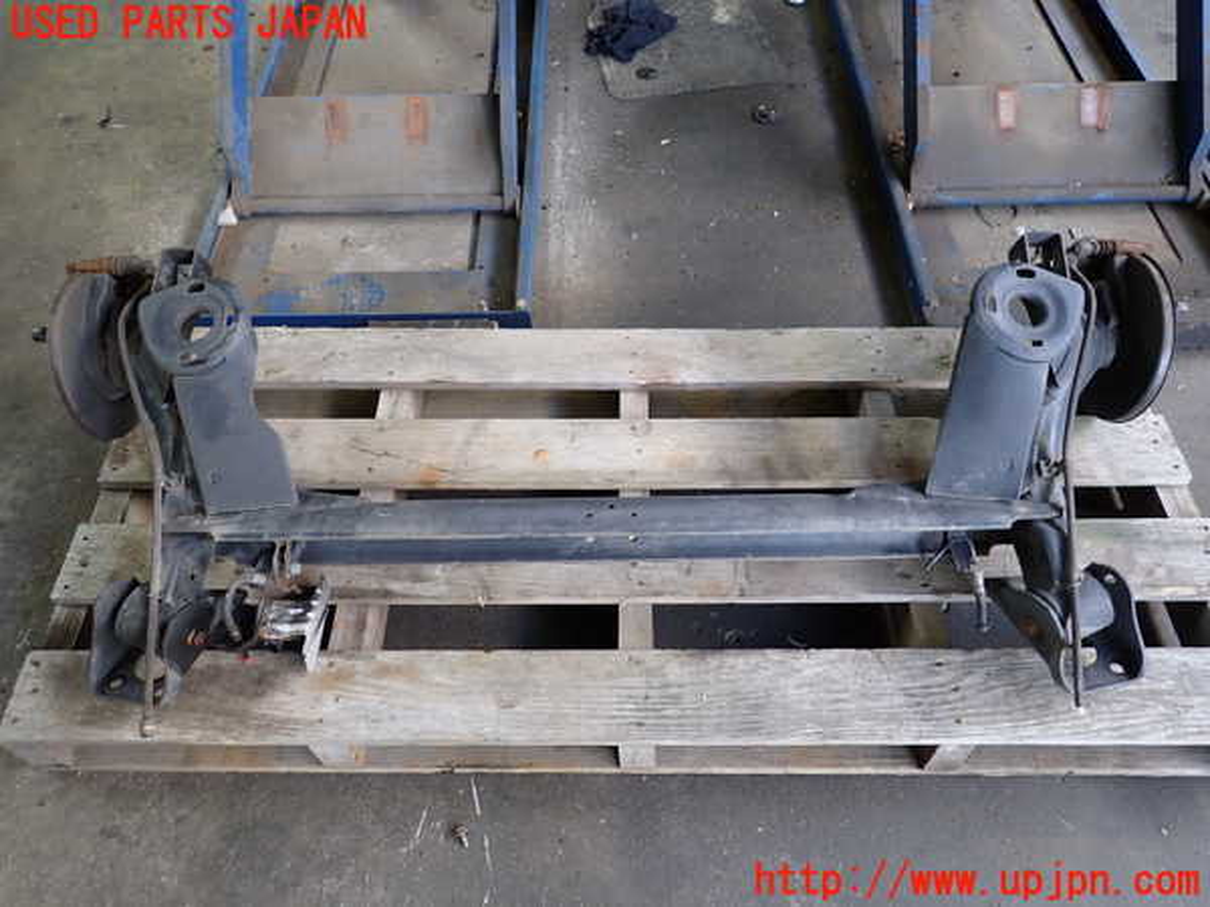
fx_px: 874
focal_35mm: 25
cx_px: 605
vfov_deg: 54.9
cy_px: 454
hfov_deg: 69.4
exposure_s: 1/40
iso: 200
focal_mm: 4.5
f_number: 2
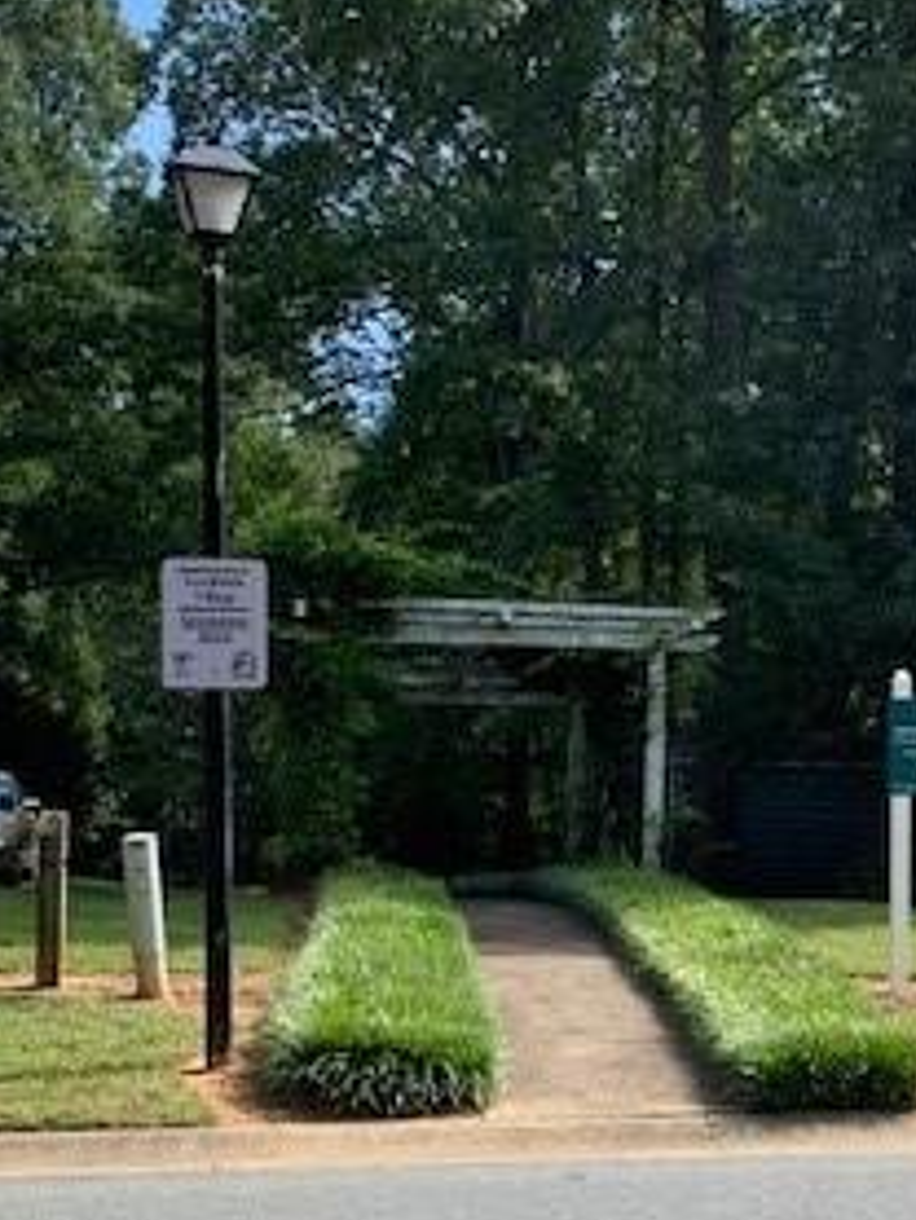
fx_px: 2115
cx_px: 903
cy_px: 762
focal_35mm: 60
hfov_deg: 23.5
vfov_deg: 32.0
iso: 25
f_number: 1.8
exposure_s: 1/822
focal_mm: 4.25
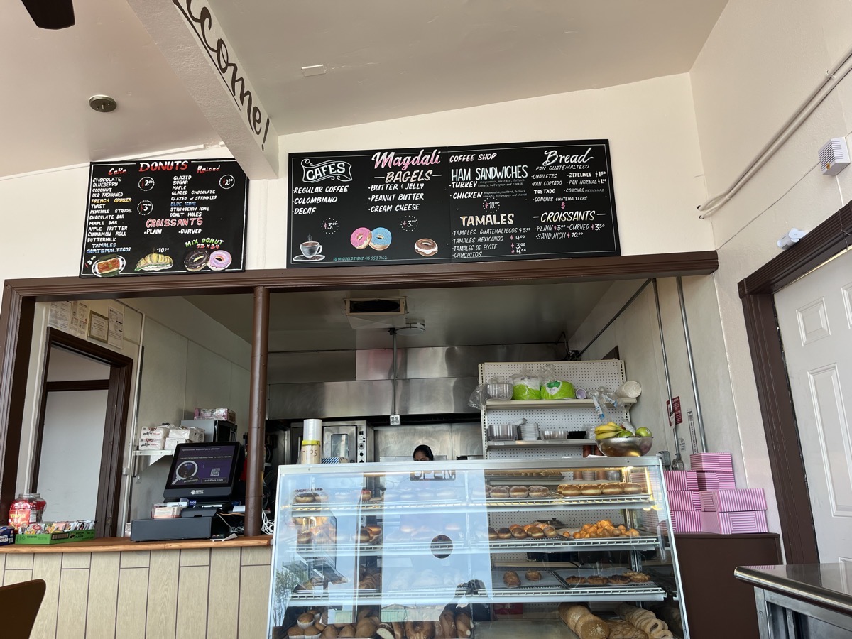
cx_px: 426
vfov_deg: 53.1
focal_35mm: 26
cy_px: 320
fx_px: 640
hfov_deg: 67.3
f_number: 1.6
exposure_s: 1/120
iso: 32
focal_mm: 5.1
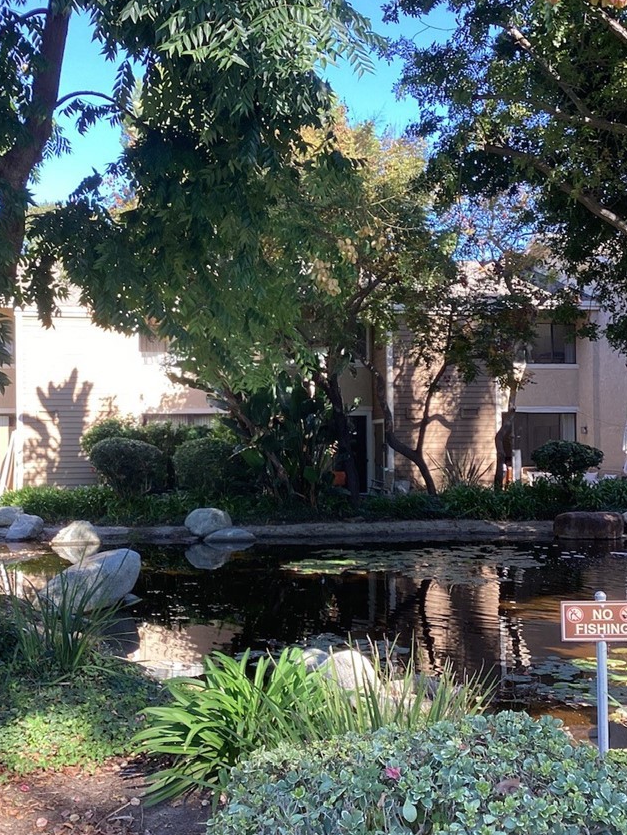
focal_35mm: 38
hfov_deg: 37.7
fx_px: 917
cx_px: 295
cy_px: 435
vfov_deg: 48.9
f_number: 2.4
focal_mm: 3.3
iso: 50
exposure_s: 1/120
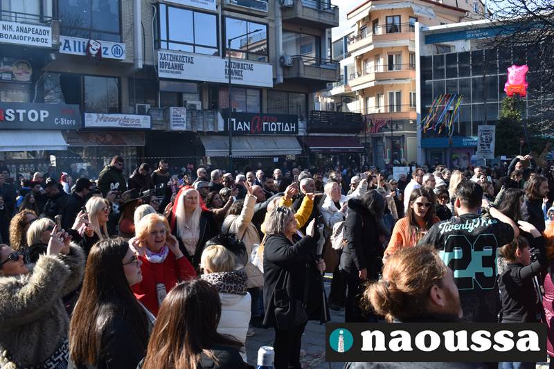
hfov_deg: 47.9
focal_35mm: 40
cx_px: 277
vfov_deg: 33.0
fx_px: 623
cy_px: 184
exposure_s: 1/250
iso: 180
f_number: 8
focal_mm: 27
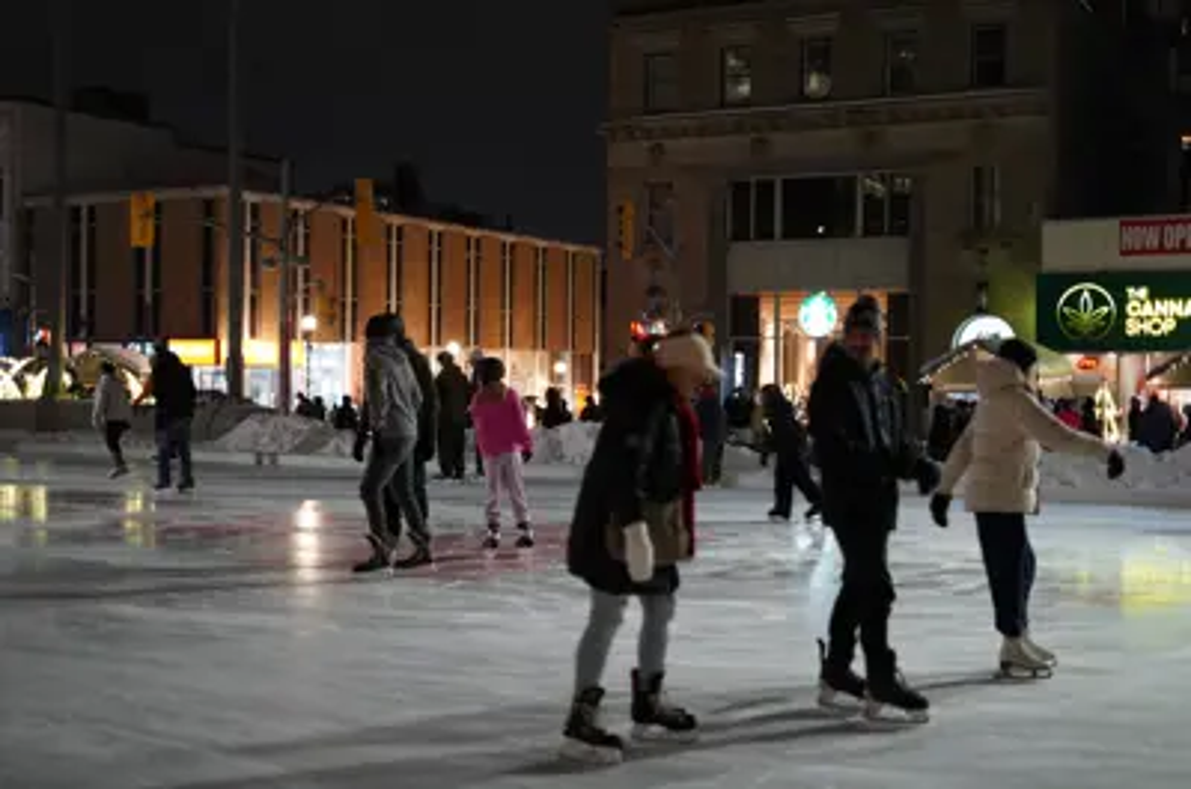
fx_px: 1651
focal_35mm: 50
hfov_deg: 39.7
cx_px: 596
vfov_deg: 26.9
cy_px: 394
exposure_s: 1/160
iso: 3200
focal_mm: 50
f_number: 2
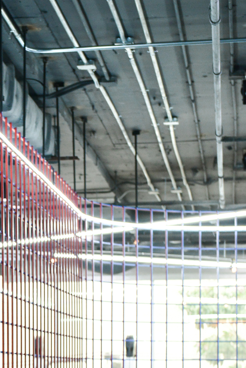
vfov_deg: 15.1
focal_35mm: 134
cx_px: -64
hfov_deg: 10.1
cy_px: 358
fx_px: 1373
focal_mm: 50
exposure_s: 1/50
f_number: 4
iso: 800
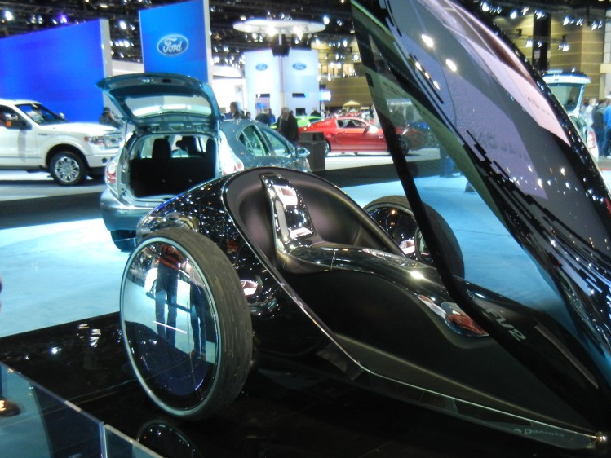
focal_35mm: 41
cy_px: 279
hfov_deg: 45.6
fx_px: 724
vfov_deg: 35.0
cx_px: 349
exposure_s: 1/30.4
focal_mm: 5.4
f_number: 3.5
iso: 400
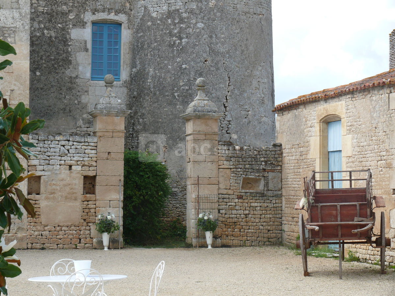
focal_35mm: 101
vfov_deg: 14.6
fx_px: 1153
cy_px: 148
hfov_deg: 19.4
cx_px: 198
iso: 100
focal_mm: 21.3
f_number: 5.6
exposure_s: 1/200
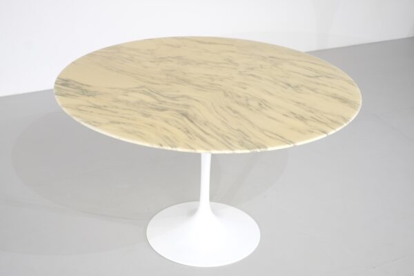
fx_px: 609
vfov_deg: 25.5
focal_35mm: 53
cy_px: 138
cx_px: 207
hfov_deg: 37.5
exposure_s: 1/25
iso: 400
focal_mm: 35
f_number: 7.1
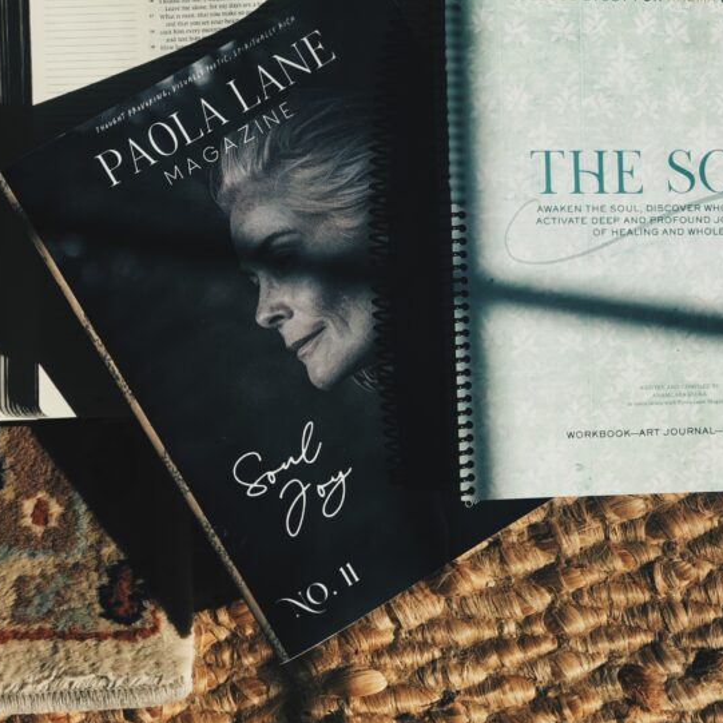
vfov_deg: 19.9
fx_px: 2056
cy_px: 255
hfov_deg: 19.9
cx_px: 429
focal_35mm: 87
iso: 16
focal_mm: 6
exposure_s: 1/842
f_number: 2.4
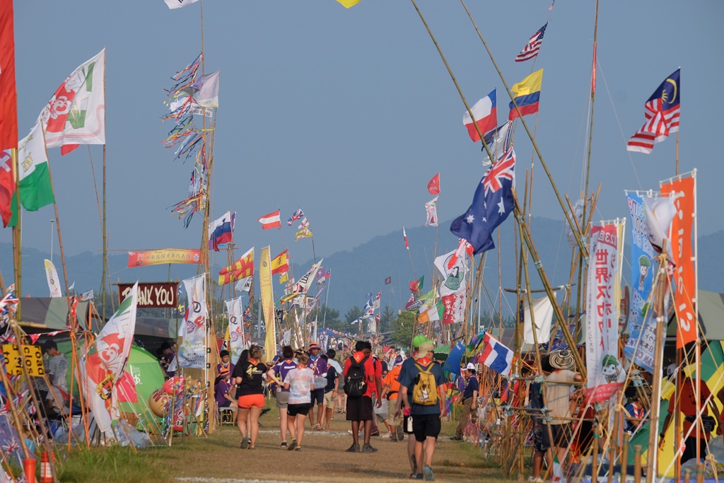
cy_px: 242
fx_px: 5209
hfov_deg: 8.0
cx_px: 362
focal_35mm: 259
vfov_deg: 5.3
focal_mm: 172.4
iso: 200
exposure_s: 1/250
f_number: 10
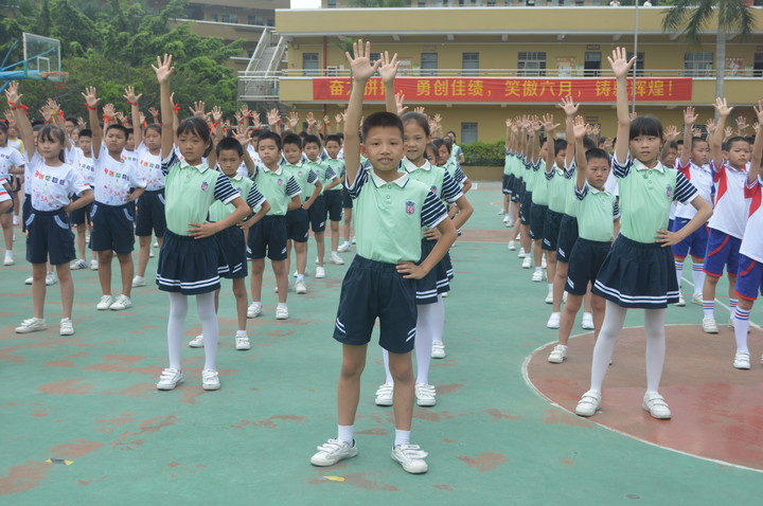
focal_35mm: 42
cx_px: 382
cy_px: 253
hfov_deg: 46.5
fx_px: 889
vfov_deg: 31.8
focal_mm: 28
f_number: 5.6
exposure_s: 1/125
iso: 100
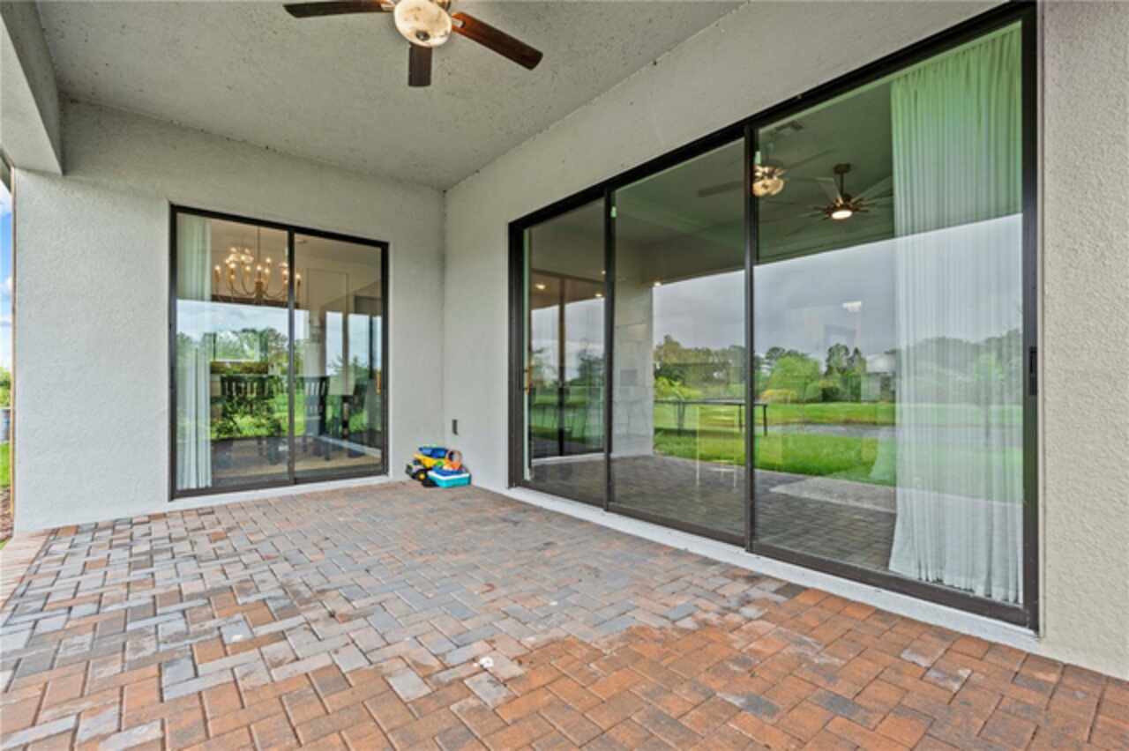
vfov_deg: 73.7
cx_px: 564
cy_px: 376
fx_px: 501
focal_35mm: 16
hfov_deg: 96.8
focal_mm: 16
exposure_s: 1/10
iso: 250
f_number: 8
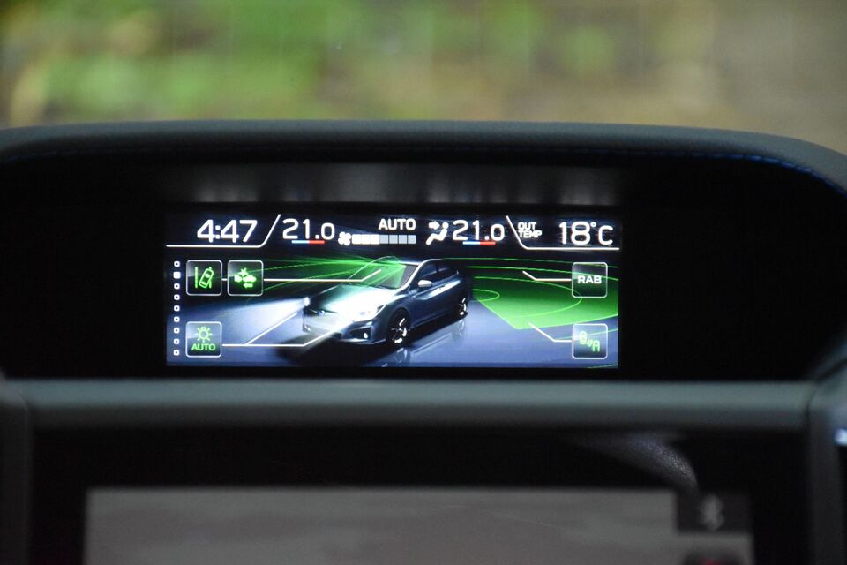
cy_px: 282
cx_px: 424
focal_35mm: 210
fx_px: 4940
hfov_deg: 9.8
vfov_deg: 6.5
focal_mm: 140
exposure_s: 1/125
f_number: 5.6
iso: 6400
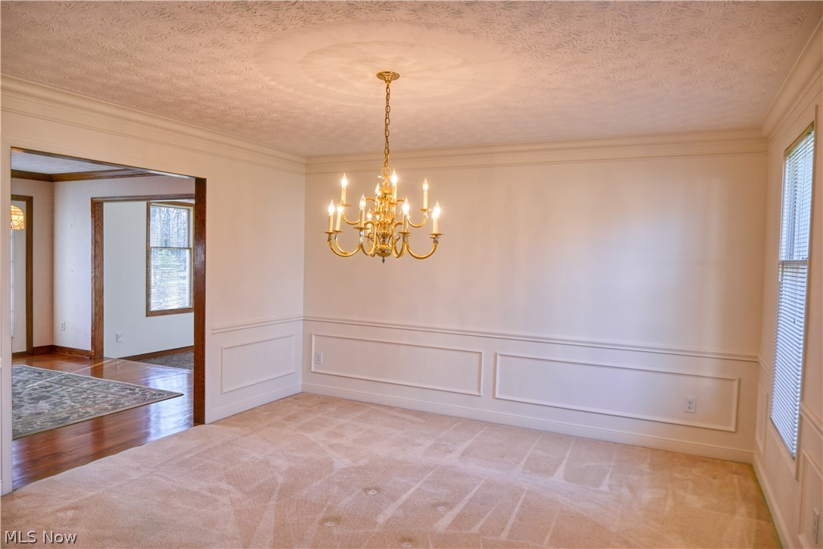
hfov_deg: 73.7
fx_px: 549
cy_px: 274
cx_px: 412
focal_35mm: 24
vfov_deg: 53.1
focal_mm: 16
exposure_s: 1/200
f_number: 3.5
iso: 100
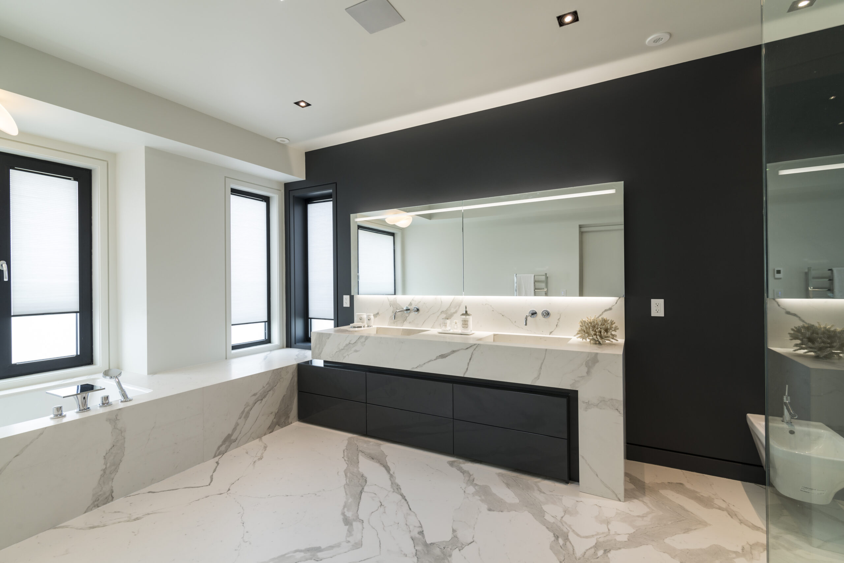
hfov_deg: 96.7
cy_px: 282
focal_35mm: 16
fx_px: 375
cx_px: 422
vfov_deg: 73.8
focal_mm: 16
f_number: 8
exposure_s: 1/15
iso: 200
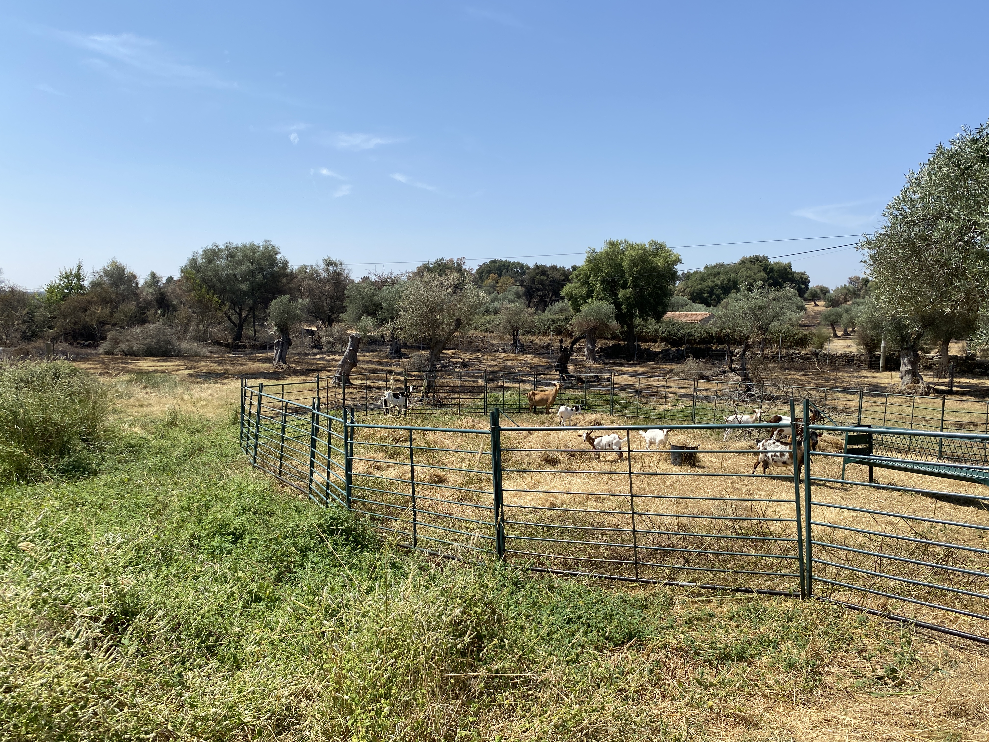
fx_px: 743
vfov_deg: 53.1
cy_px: 371
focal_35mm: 26
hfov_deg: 67.3
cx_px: 494
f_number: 1.8
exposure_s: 1/3401
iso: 32
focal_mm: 4.25
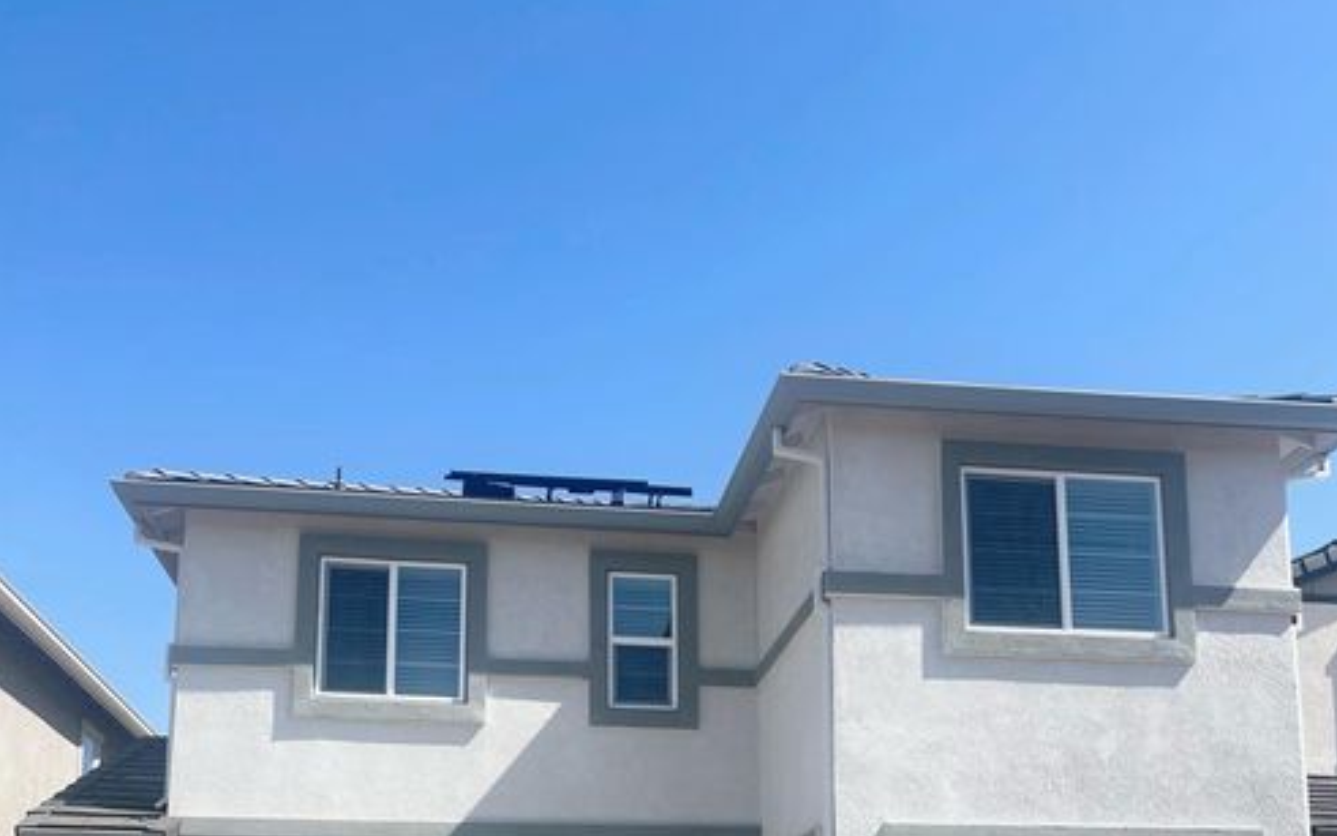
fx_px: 1312
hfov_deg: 54.0
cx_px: 675
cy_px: 832
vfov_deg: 32.6
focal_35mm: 36
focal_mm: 5.1
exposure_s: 1/4717
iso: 32
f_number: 1.6
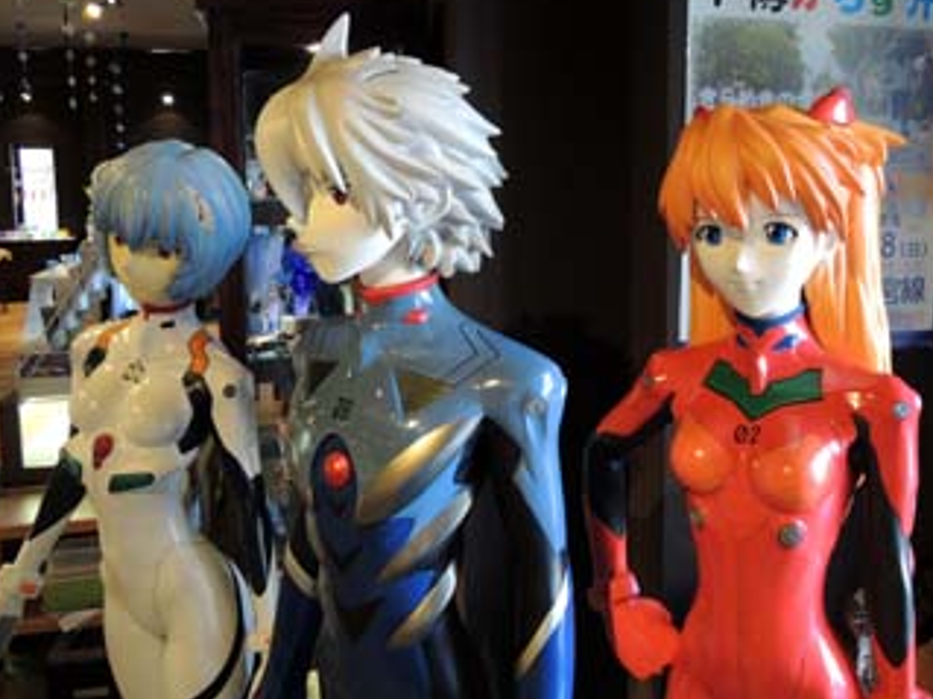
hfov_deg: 56.7
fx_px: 862
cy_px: 282
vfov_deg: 43.9
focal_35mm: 32
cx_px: 516
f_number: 2.8
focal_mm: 4.3
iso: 320
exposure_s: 1/30
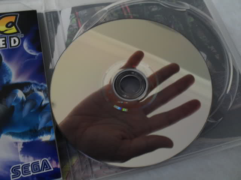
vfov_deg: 40.7
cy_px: 90
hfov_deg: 52.6
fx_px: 244
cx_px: 120
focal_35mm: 35
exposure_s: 1/45
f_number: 3.2
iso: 120
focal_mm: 6.3
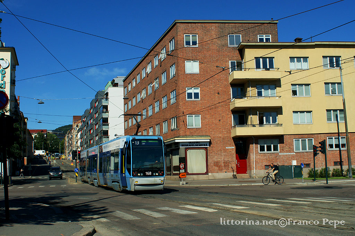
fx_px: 414
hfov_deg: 46.4
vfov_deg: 31.9
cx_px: 178
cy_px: 118
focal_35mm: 42
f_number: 9
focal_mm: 28
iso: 200
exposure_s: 1/640
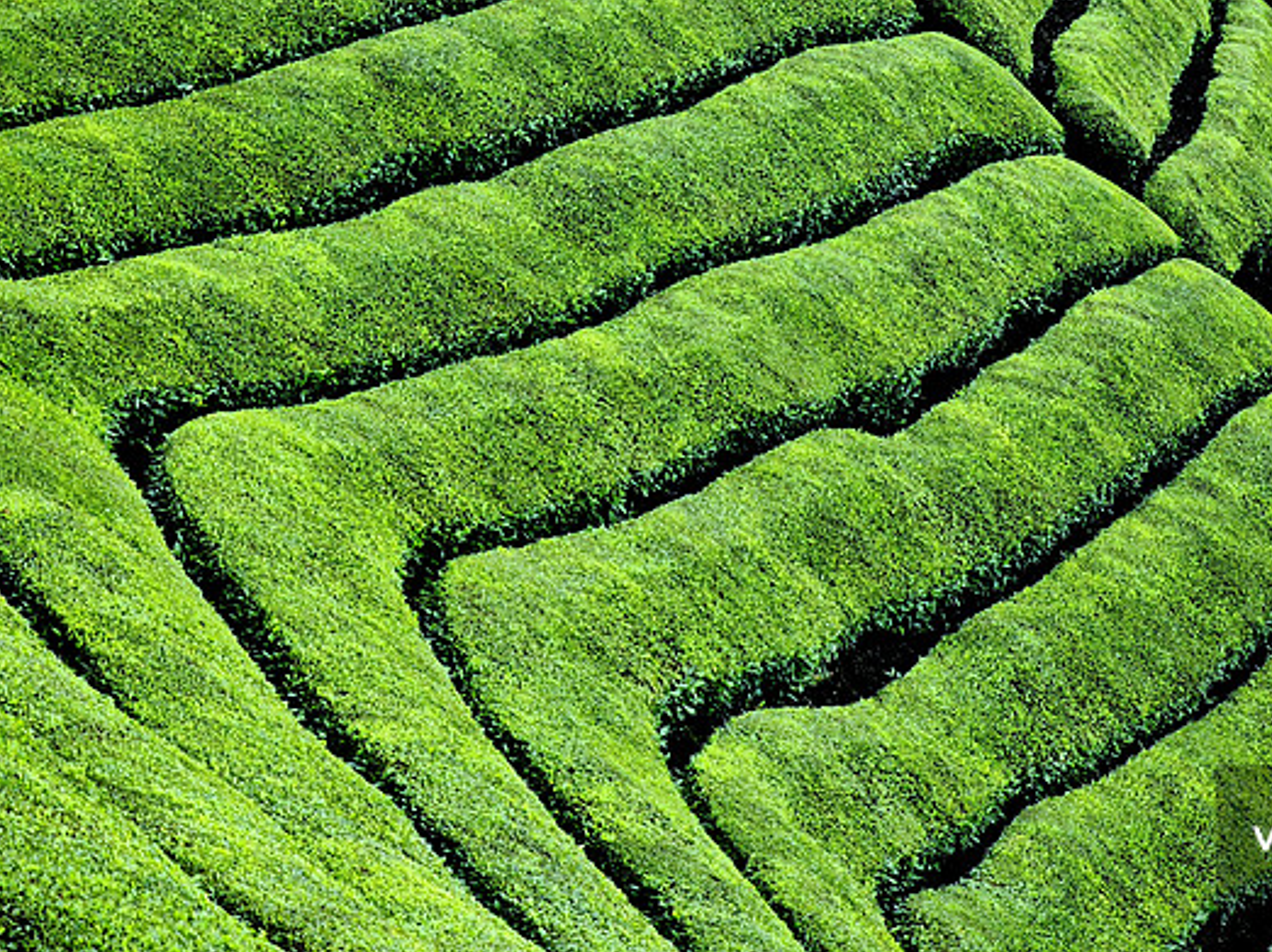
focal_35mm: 115
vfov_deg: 12.9
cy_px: 460
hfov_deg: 17.1
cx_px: 785
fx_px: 4224
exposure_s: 1/301
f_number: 1.8
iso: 50
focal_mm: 12.28
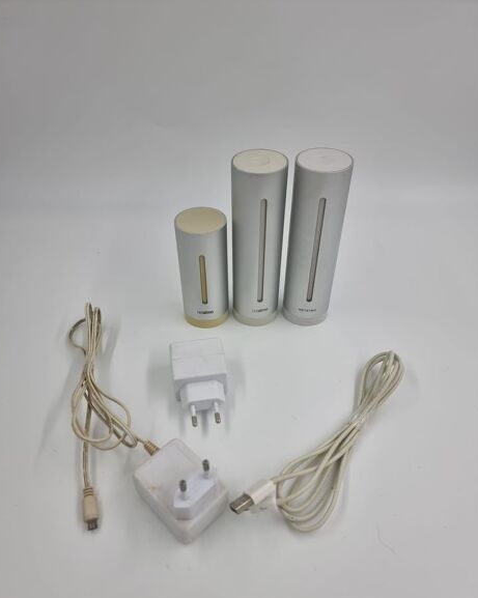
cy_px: 331
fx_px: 460
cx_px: 233
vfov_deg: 65.9
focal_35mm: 26
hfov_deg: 54.9
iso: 50
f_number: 1.8
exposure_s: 1/203
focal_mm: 6.7
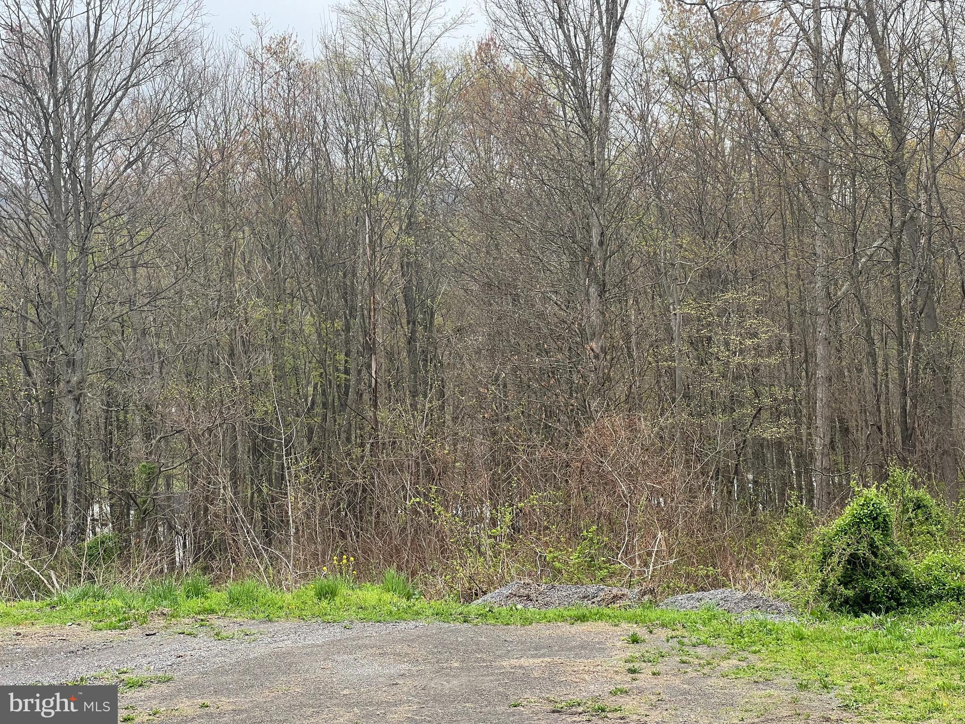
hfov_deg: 25.3
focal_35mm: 77
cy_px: 362
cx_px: 482
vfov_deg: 19.1
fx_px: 2147
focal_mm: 9
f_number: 2.8
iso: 32
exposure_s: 1/117
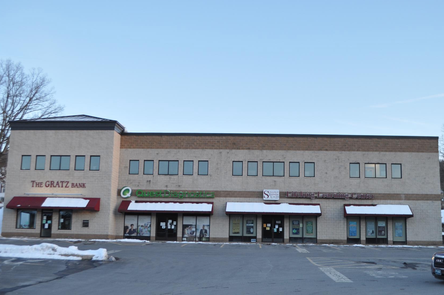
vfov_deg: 35.7
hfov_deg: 51.9
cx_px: 241
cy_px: 178
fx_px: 456
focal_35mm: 37
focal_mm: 20
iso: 280
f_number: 5.6
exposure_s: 1/125
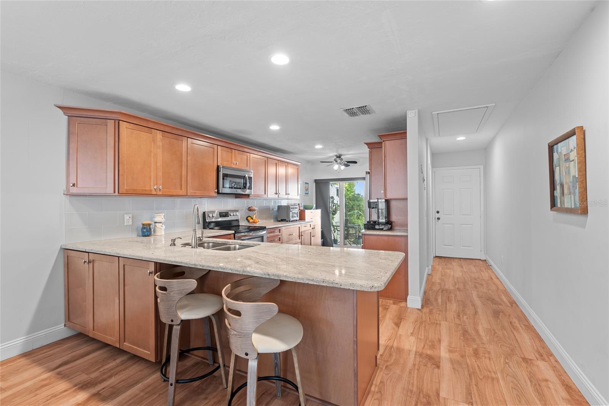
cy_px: 203
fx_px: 271
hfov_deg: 96.7
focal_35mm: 16
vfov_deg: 73.7
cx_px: 304
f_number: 9
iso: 250
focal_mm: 16
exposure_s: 3.2
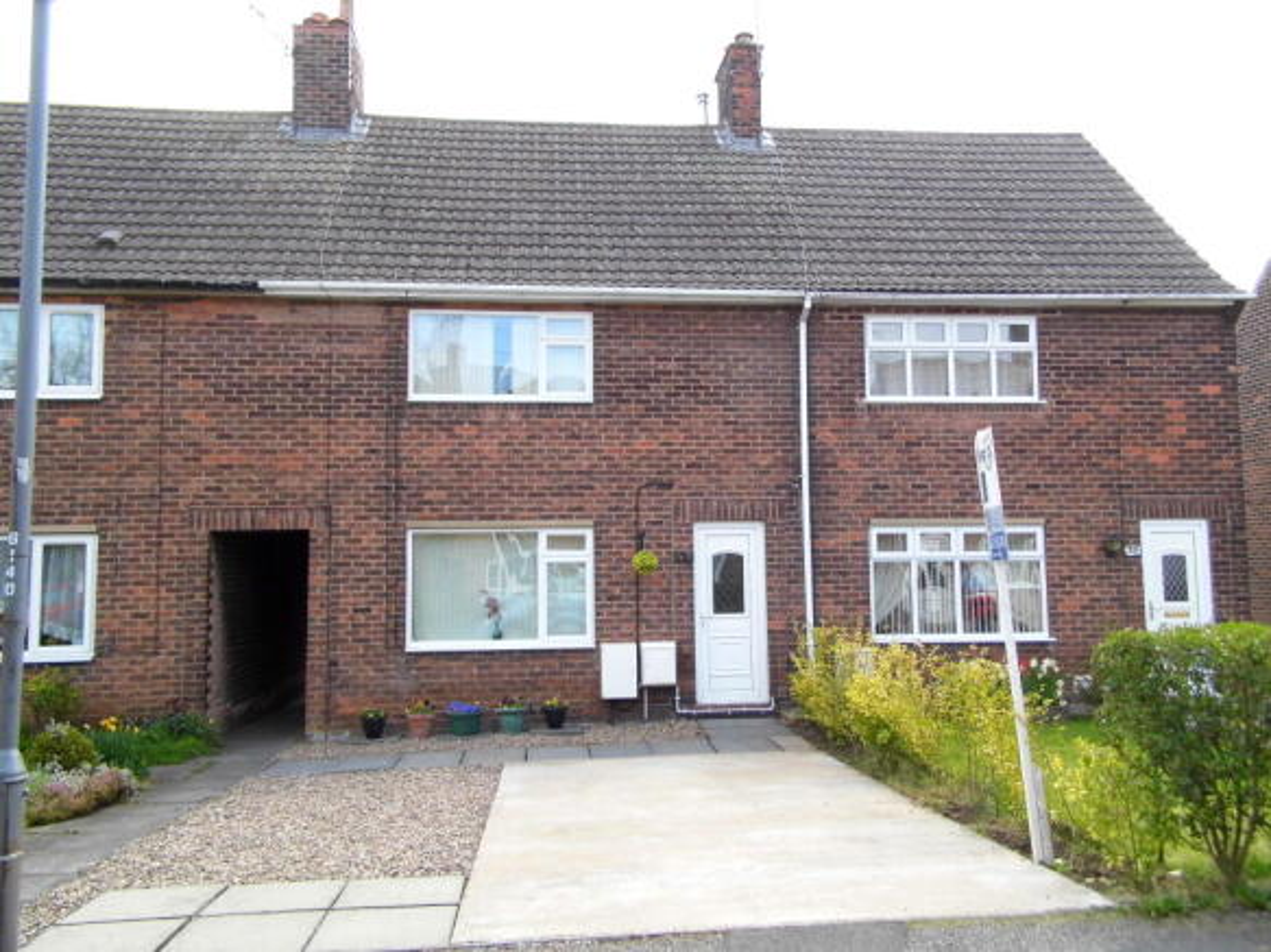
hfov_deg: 61.7
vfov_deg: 48.2
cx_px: 636
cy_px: 476
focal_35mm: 29
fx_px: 1065
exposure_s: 1/320
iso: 100
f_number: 3.2
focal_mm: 5.2
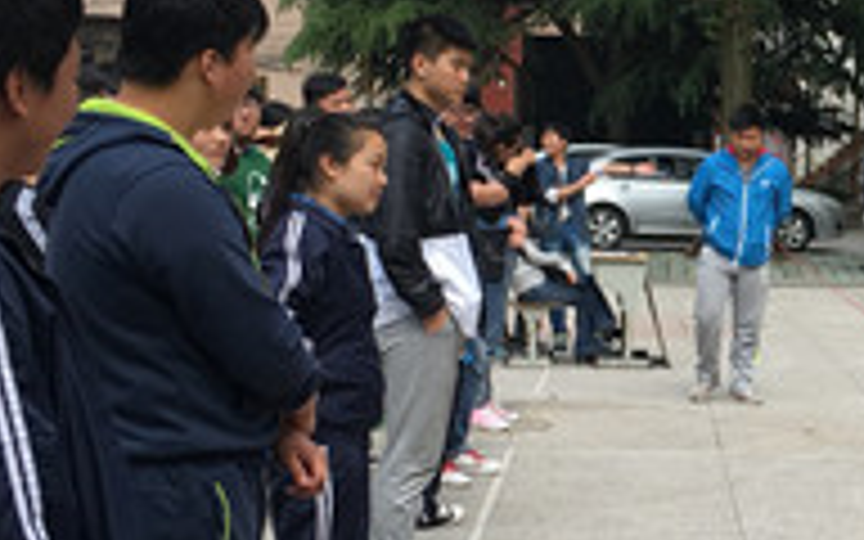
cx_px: 981
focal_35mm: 96
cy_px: 306
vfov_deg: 13.6
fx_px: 2260
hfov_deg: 20.5
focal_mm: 4.15
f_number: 2.2
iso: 25
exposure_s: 1/699
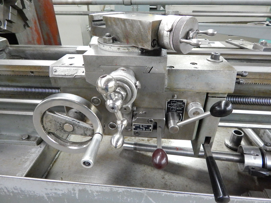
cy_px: 102
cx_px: 136
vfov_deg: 58.9
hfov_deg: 73.9
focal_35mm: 23
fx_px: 180
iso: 1600
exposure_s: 1/50
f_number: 3
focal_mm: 4
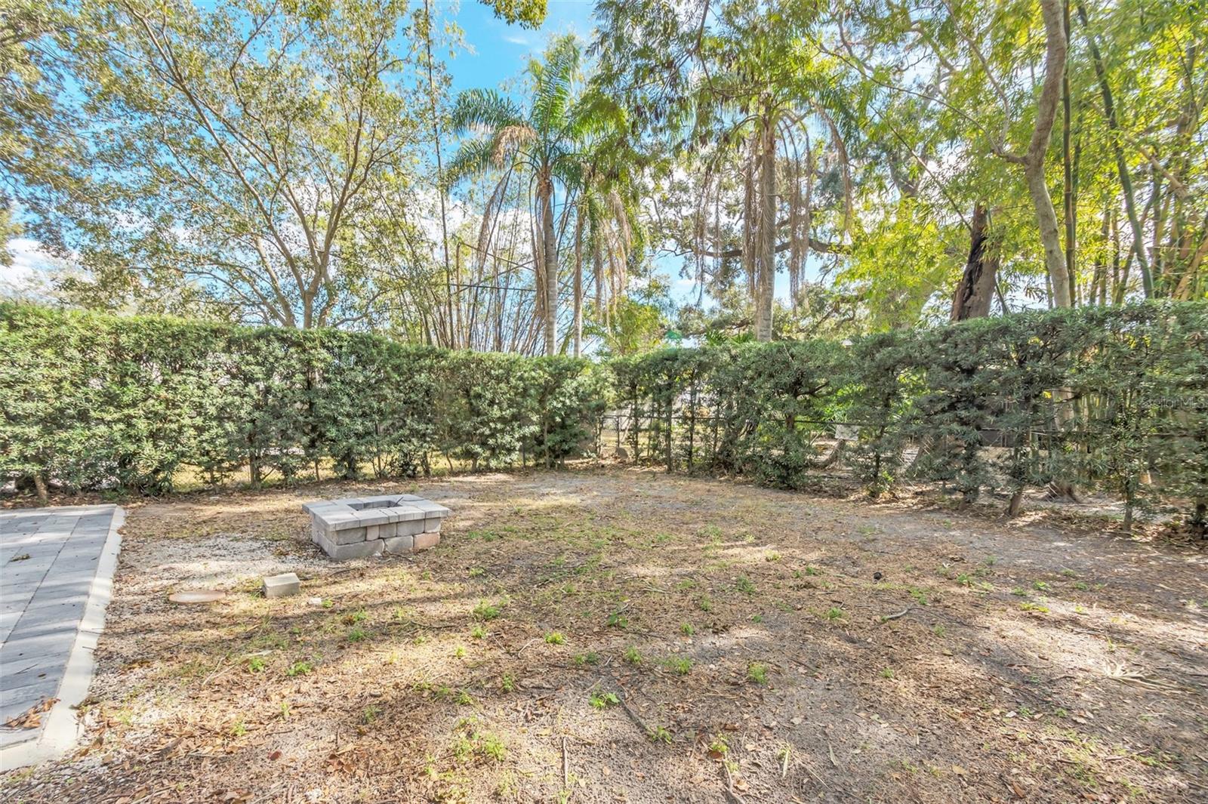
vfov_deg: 77.3
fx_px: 503
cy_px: 402
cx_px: 604
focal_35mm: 15
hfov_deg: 100.4
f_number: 9
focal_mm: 10
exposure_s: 1/80
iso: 125
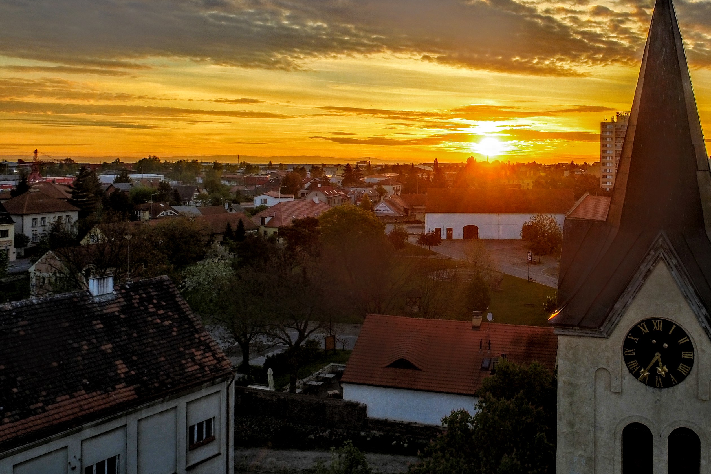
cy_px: 160
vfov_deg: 39.5
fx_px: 652
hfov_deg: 55.1
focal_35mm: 33
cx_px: 514
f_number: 2.8
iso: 131
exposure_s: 1/100
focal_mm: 3.61
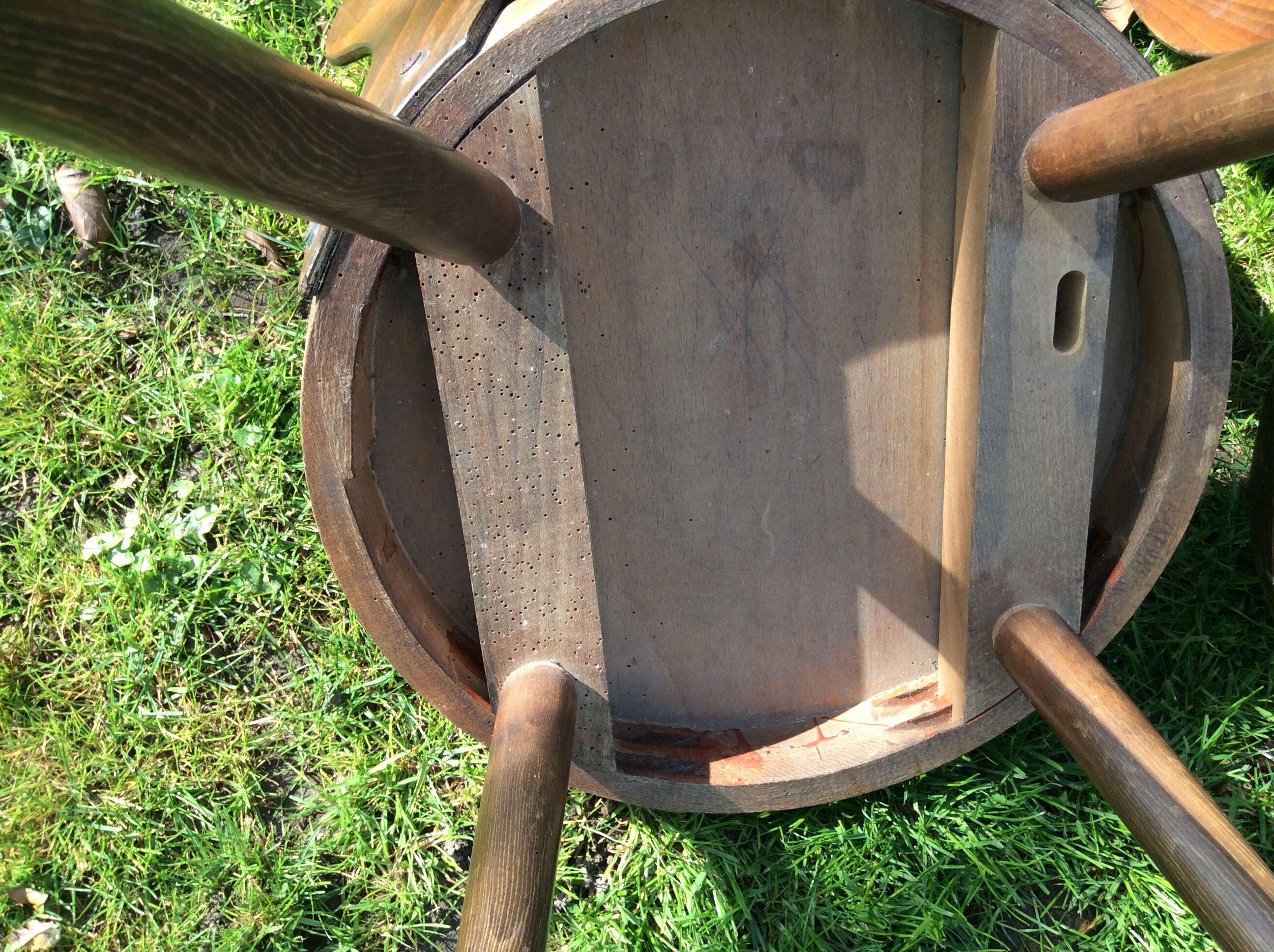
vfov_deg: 44.1
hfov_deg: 56.9
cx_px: 637
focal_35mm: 32
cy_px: 476
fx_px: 1176
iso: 32
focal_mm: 3.3
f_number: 2.4
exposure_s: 1/231
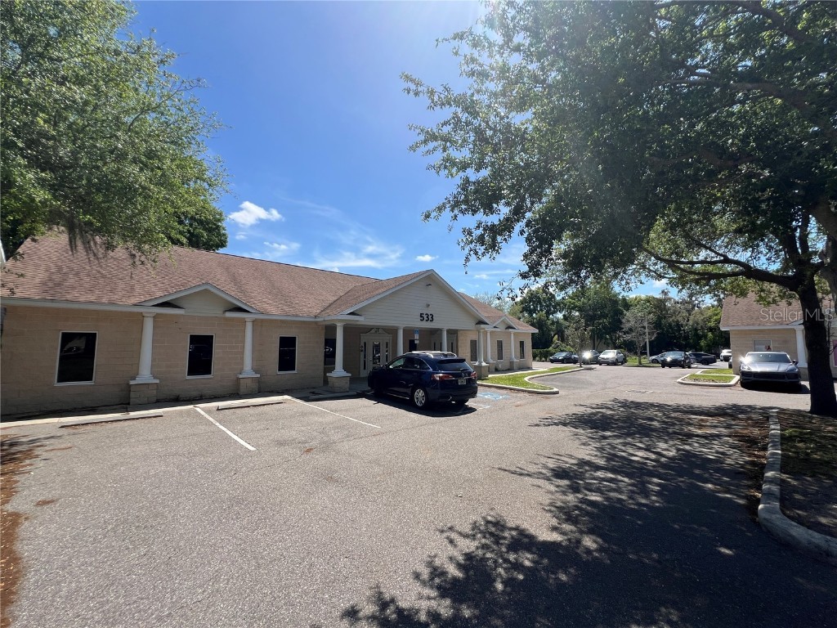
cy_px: 314
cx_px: 418
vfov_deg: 89.9
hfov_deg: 106.2
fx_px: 314
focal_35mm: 13
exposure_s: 1/1783
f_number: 1.8
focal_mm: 1.57
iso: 32
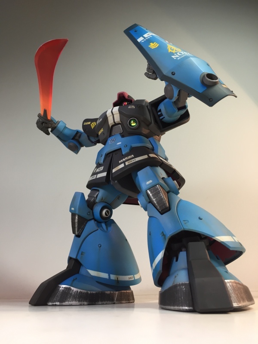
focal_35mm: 29
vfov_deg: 61.7
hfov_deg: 48.2
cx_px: 129
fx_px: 288
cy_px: 172
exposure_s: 1/30
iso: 32
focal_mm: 4.15
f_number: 2.2
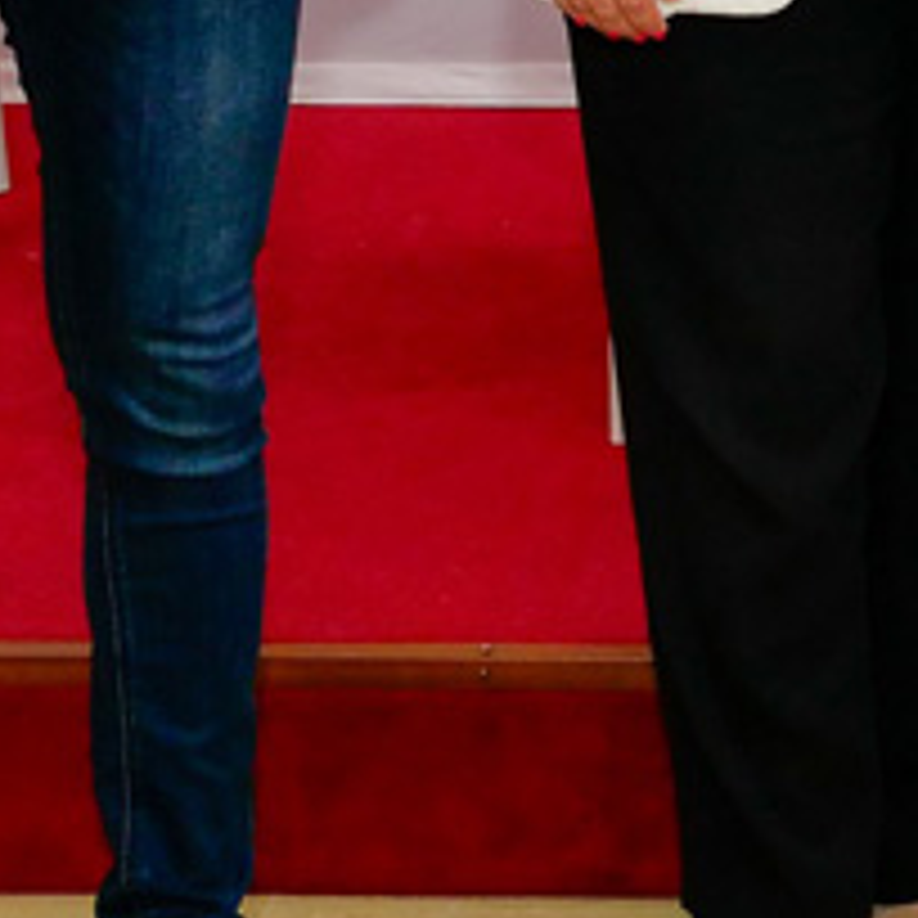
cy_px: -256
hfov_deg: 13.5
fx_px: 3750
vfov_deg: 13.5
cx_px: 1174
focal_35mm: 125
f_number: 5
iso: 640
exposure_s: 1/200
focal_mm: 15
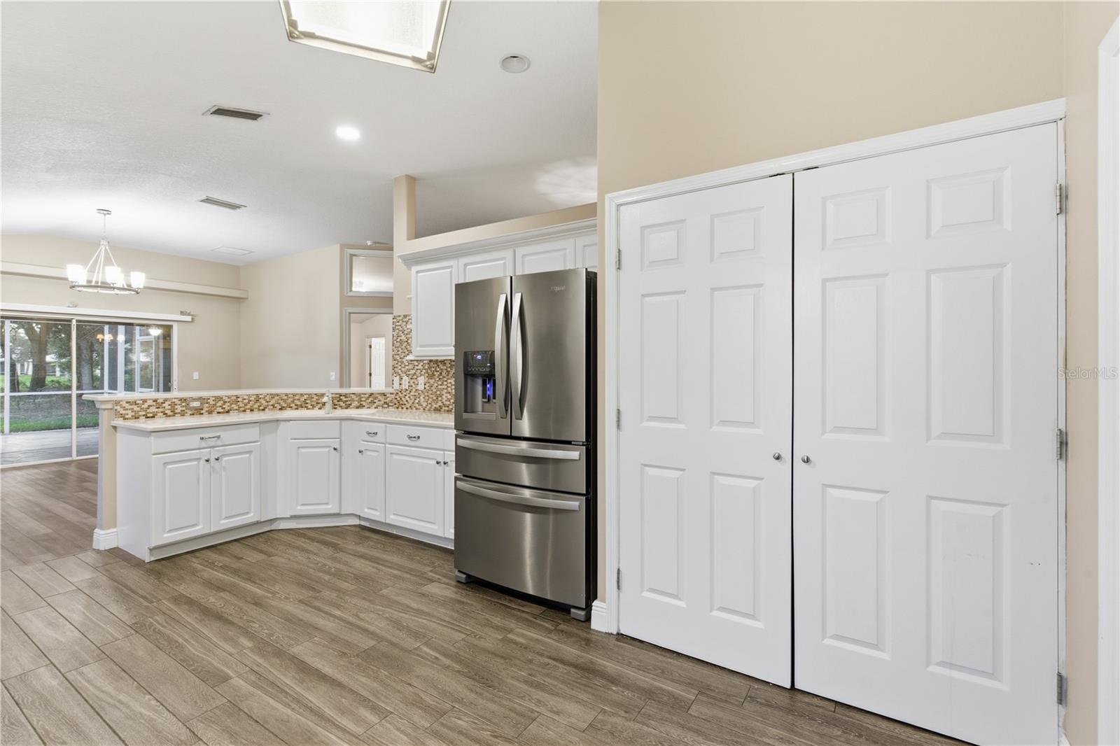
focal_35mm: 16
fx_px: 498
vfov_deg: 73.7
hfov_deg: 96.7
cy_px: 373
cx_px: 560
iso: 250
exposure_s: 1/8
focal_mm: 16
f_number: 9
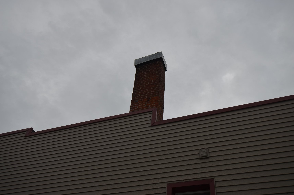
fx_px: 293
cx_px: 147
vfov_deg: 36.7
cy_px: 98
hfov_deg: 53.2
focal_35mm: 36
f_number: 8
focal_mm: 24
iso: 100
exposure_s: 1/250
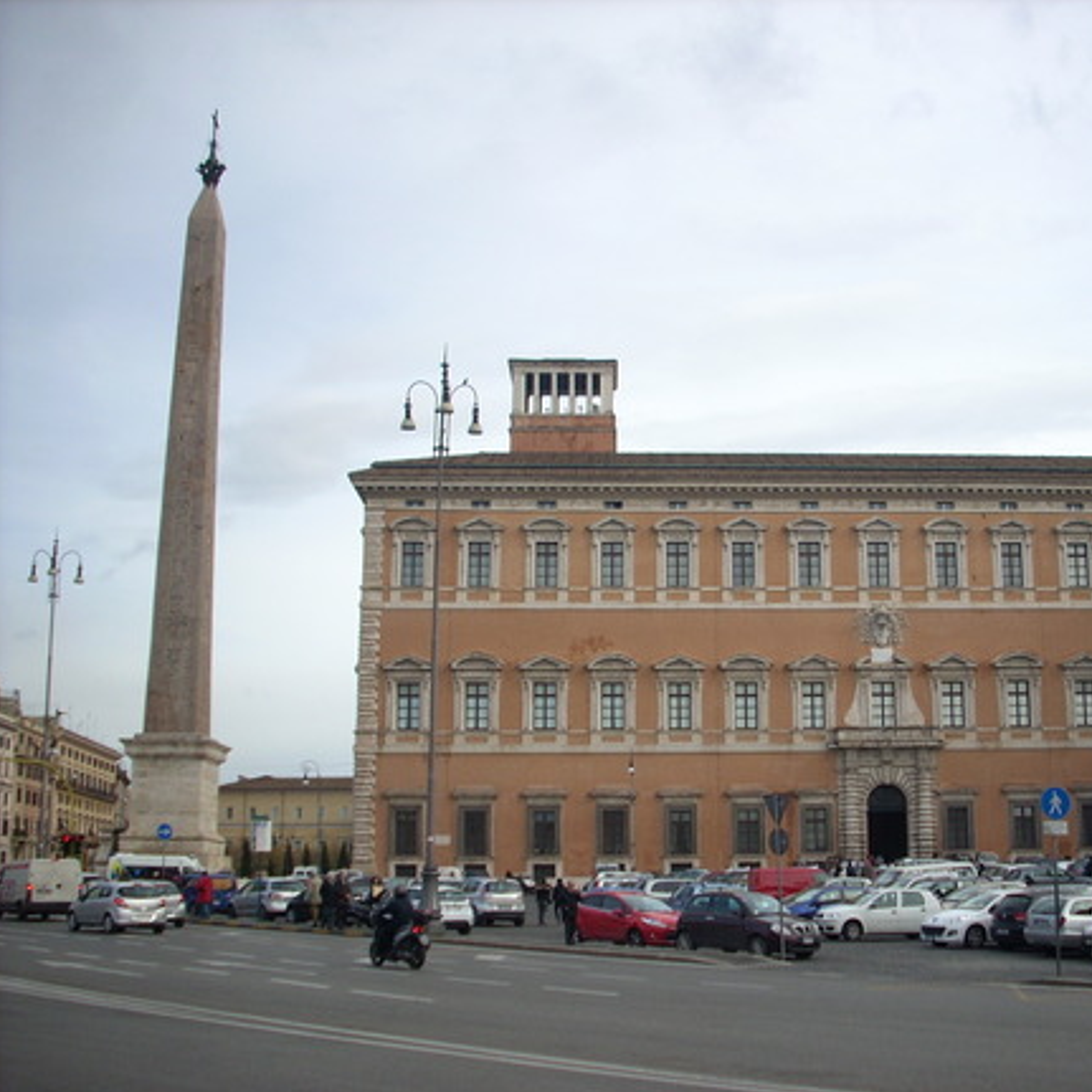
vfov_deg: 38.3
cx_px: 722
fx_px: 1570
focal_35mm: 44
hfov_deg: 37.9
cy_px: 549
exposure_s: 1/149
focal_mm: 6.2
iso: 64
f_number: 5.6
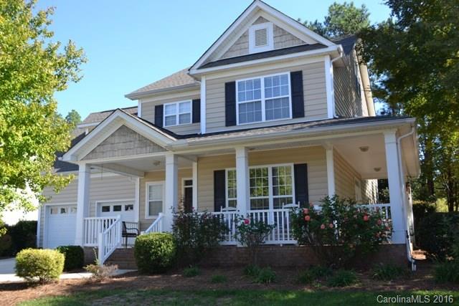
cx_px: 230
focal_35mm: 36
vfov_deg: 36.9
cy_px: 153
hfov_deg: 53.1
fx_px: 459
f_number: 5.6
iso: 100
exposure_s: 1/125
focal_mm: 24
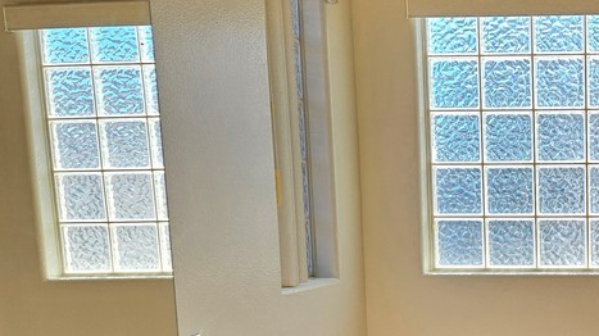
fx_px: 873
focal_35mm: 55
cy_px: 308
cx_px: 617
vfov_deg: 21.3
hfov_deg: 34.1
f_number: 1.8
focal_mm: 5.4
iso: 25
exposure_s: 1/1000
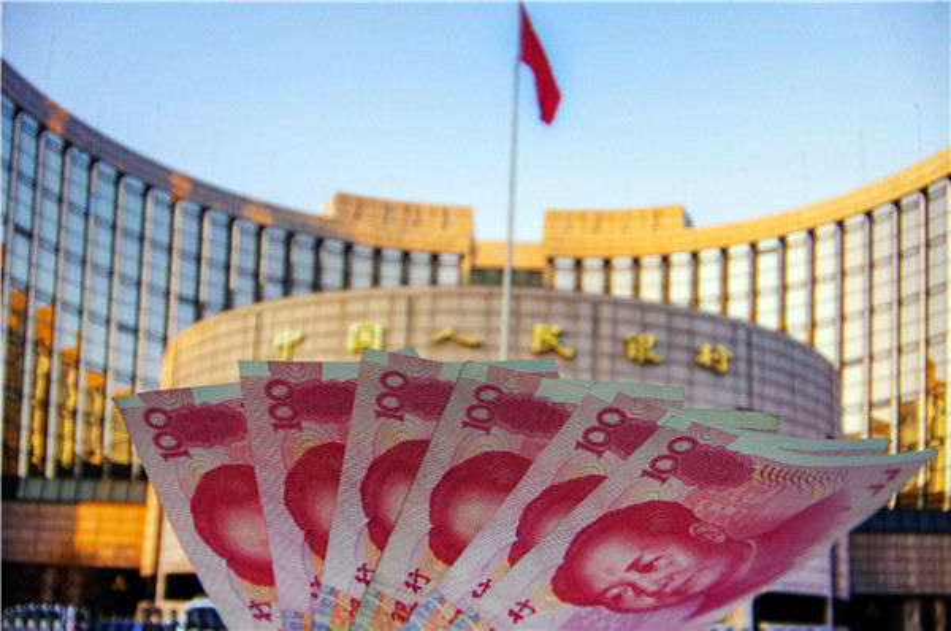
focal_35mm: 102
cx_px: 476
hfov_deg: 20.0
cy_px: 316
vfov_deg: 13.4
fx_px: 2690
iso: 1600
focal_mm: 68
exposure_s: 1/160
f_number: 5.6
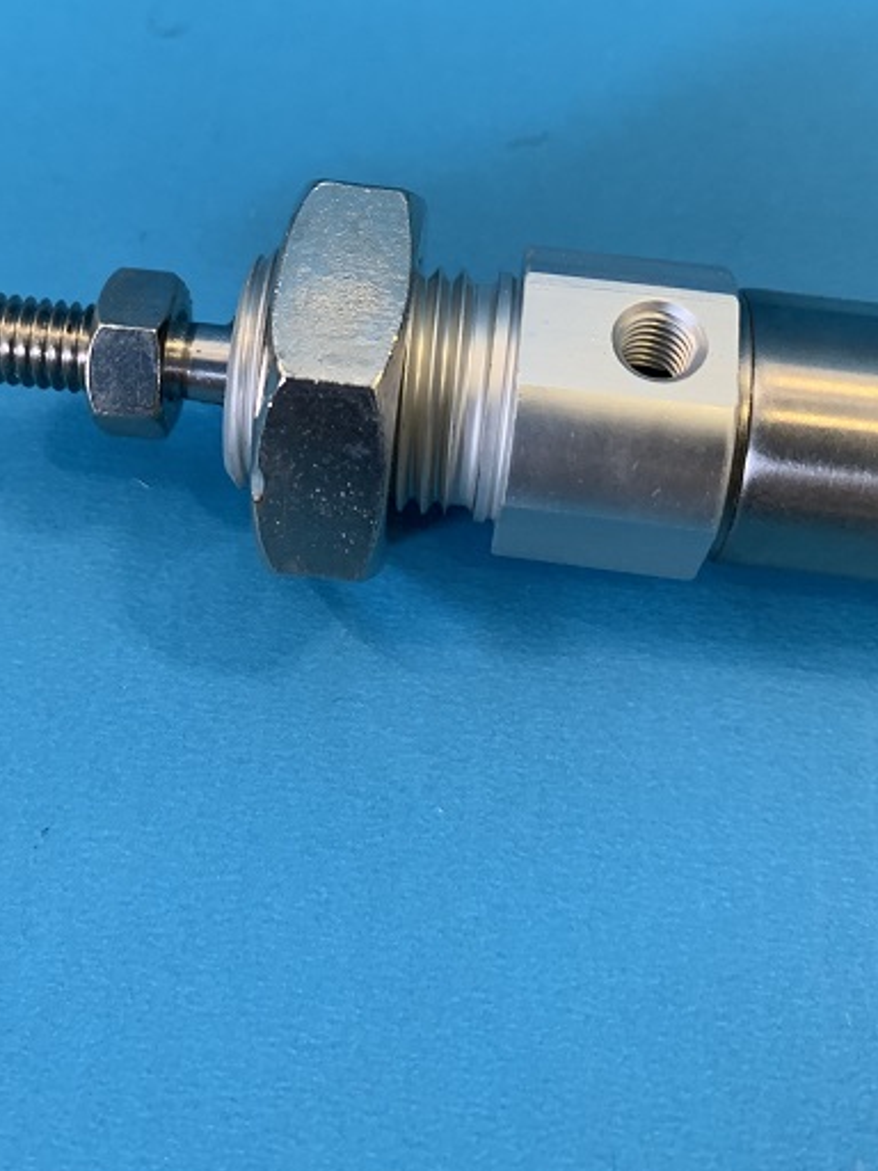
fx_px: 1387
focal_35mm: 41
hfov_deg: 35.0
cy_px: 335
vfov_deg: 44.7
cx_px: 362
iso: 250
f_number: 1.8
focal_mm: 4.25
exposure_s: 1/50
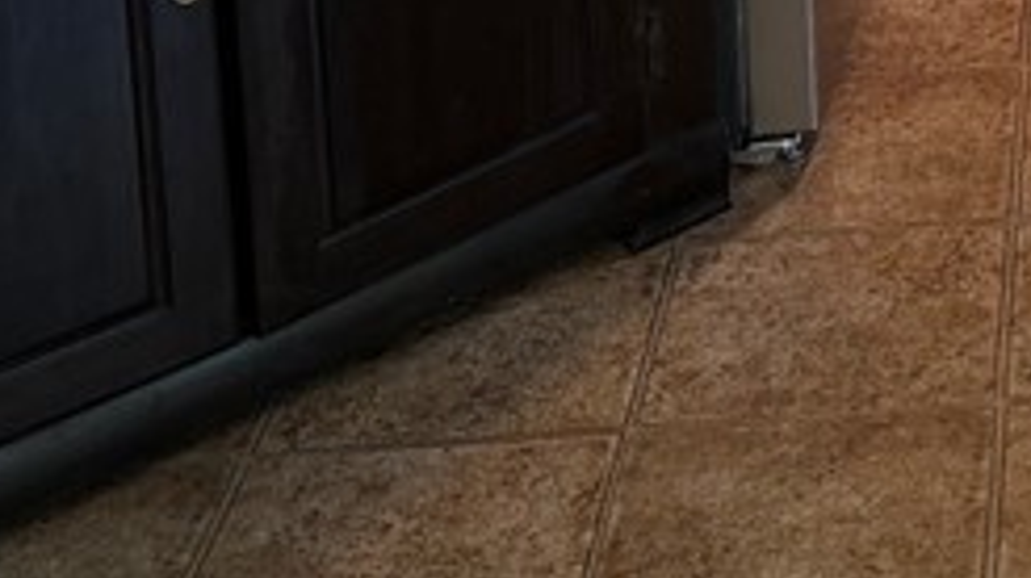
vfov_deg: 9.6
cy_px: -888
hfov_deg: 17.5
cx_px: 1588
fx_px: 2978
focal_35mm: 109
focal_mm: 6.76
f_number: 1.78
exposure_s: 1/60
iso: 160
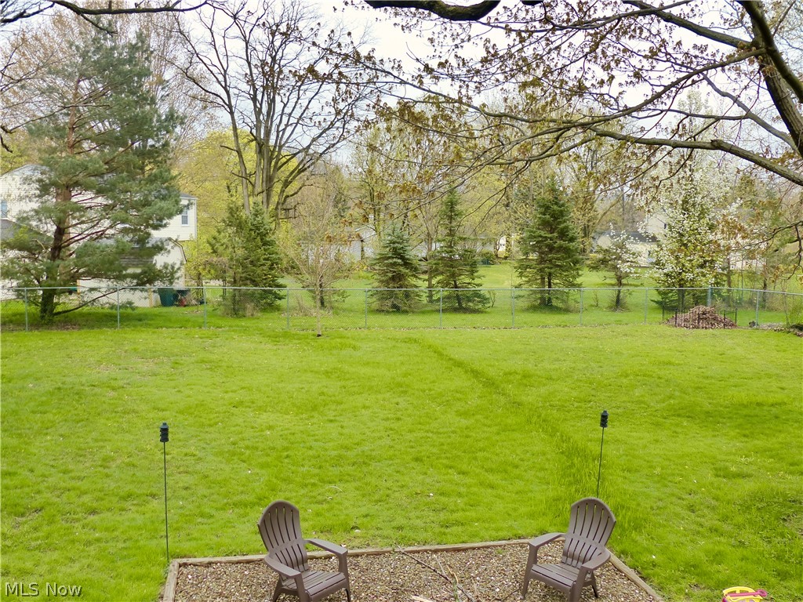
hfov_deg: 58.4
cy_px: 301
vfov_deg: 45.4
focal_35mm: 31
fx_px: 719
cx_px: 402
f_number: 2.8
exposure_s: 1/640
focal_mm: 5.6
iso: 200
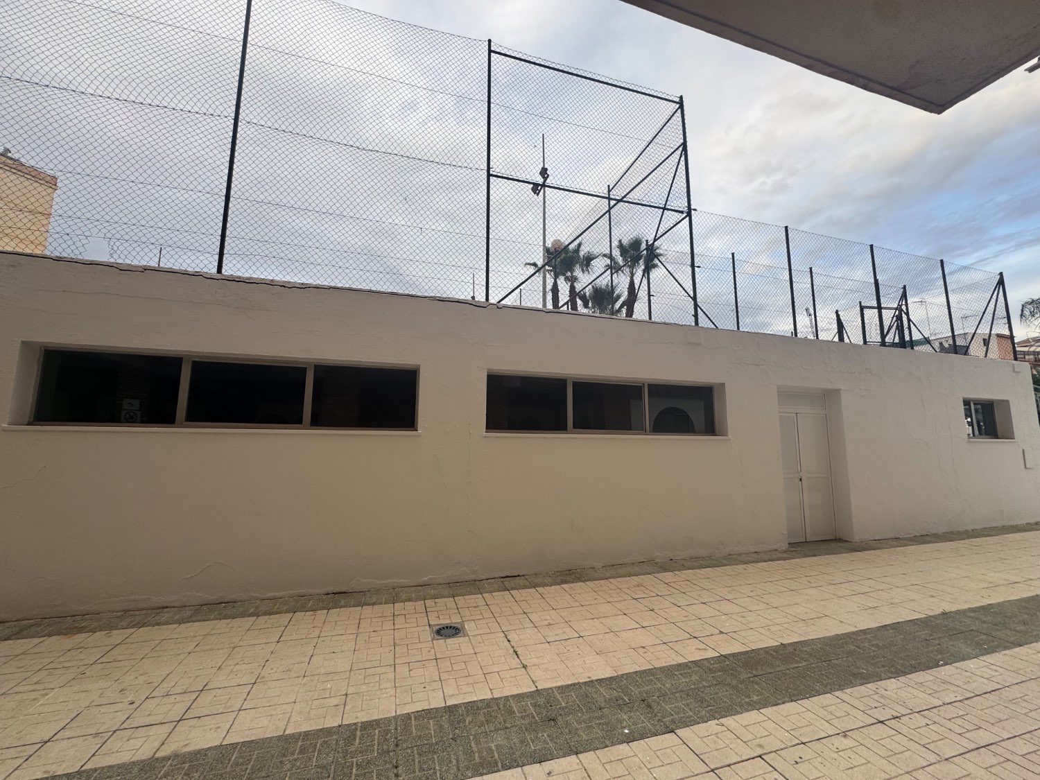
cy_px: 390
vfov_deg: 85.7
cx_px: 520
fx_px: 421
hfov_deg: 102.1
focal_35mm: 14
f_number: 2.2
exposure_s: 1/232
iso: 40
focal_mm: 2.22
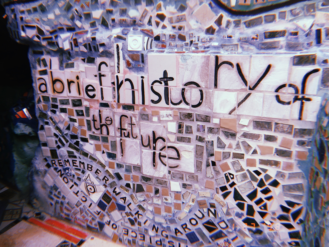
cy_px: 124
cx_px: 164
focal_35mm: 29
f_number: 2.2
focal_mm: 4.15
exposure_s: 1/120
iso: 32
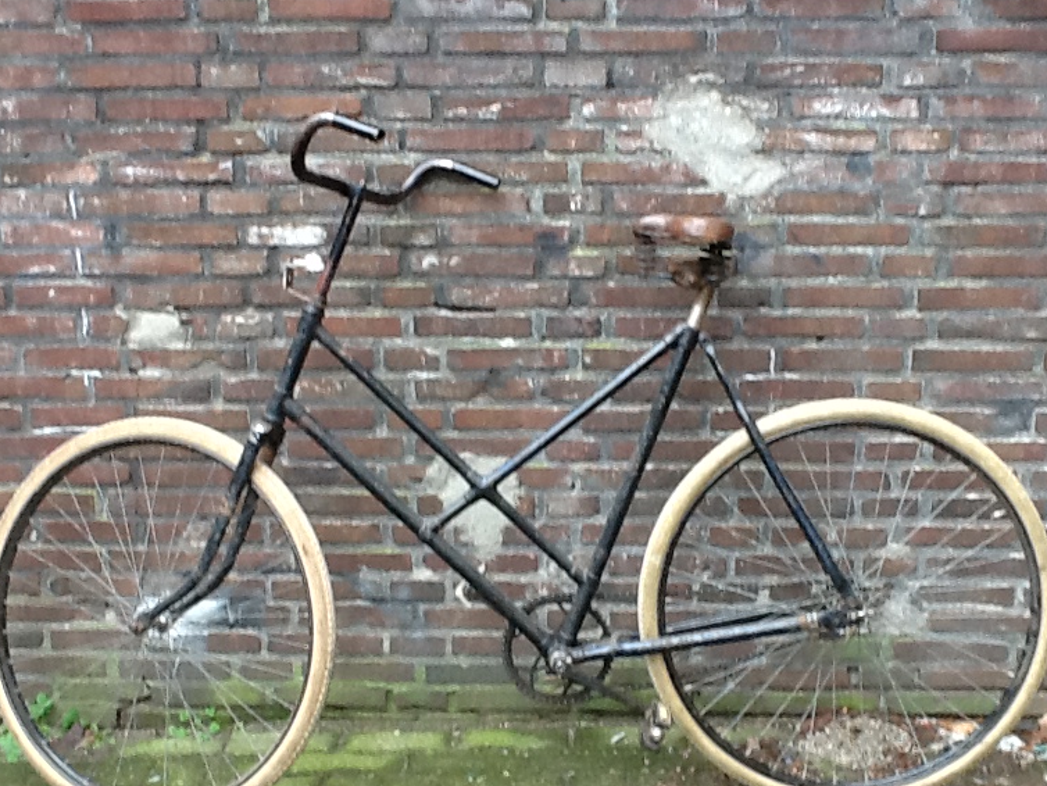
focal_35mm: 56
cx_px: 494
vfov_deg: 26.0
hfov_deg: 34.3
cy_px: 487
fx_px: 1694
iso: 64
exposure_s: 1/30
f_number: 2.4
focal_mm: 2.03
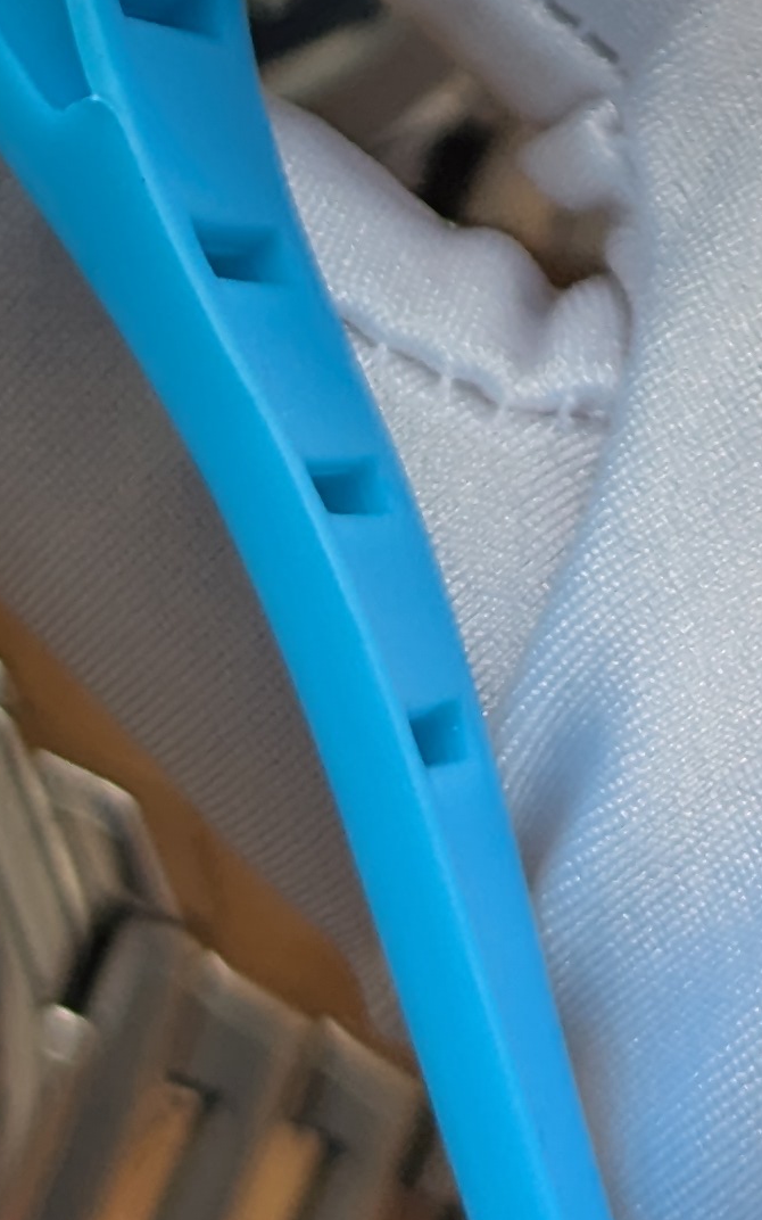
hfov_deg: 6.8
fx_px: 6446
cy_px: -698
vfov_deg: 10.4
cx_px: 356
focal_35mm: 194
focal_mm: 6.81
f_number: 1.85
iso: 43
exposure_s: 1/429
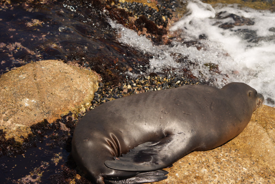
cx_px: 174
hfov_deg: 7.9
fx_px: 1980
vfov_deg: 5.3
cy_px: 106
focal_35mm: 259
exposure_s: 1/640
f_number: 5.6
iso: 125
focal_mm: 200
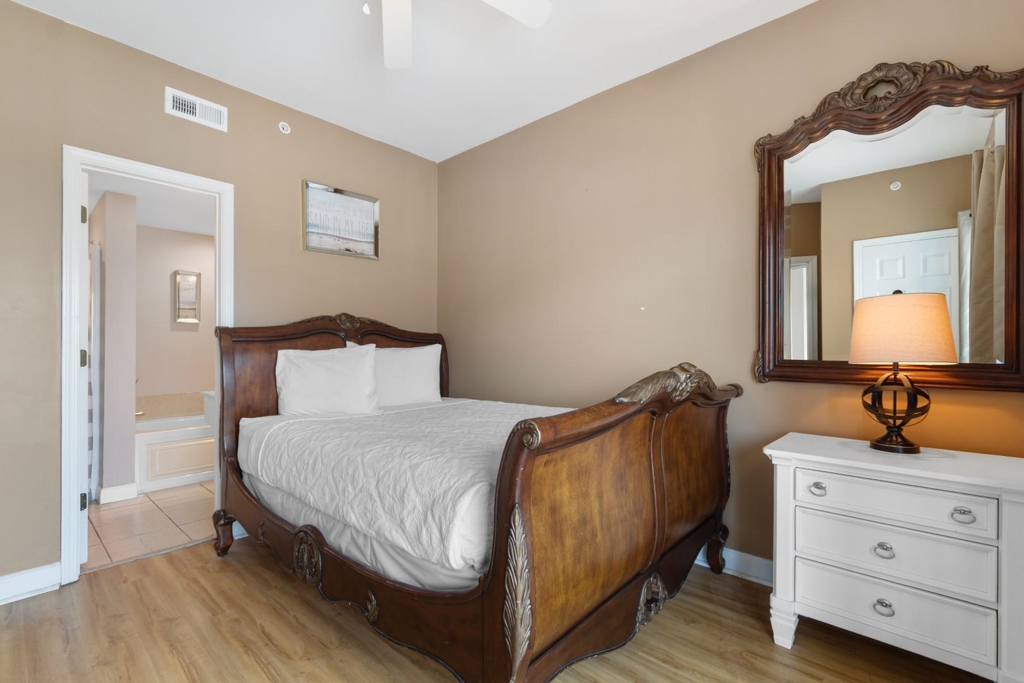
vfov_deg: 77.3
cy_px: 342
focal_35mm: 15
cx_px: 512
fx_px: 427
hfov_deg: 100.4
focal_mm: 10
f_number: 4.5
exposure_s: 1/20
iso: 100
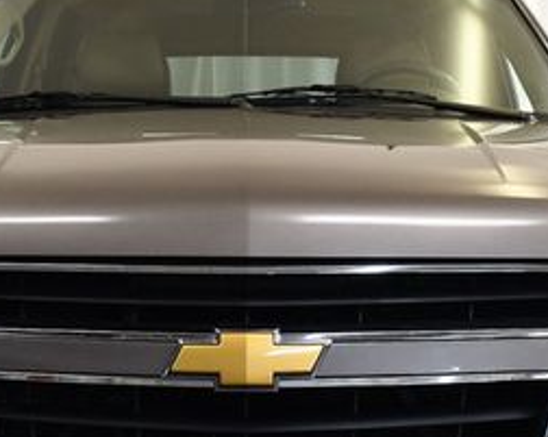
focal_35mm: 86
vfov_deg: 17.7
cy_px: 344
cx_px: 250
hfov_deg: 22.2
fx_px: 1393
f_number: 3.5
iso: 800
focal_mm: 18
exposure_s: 1/200
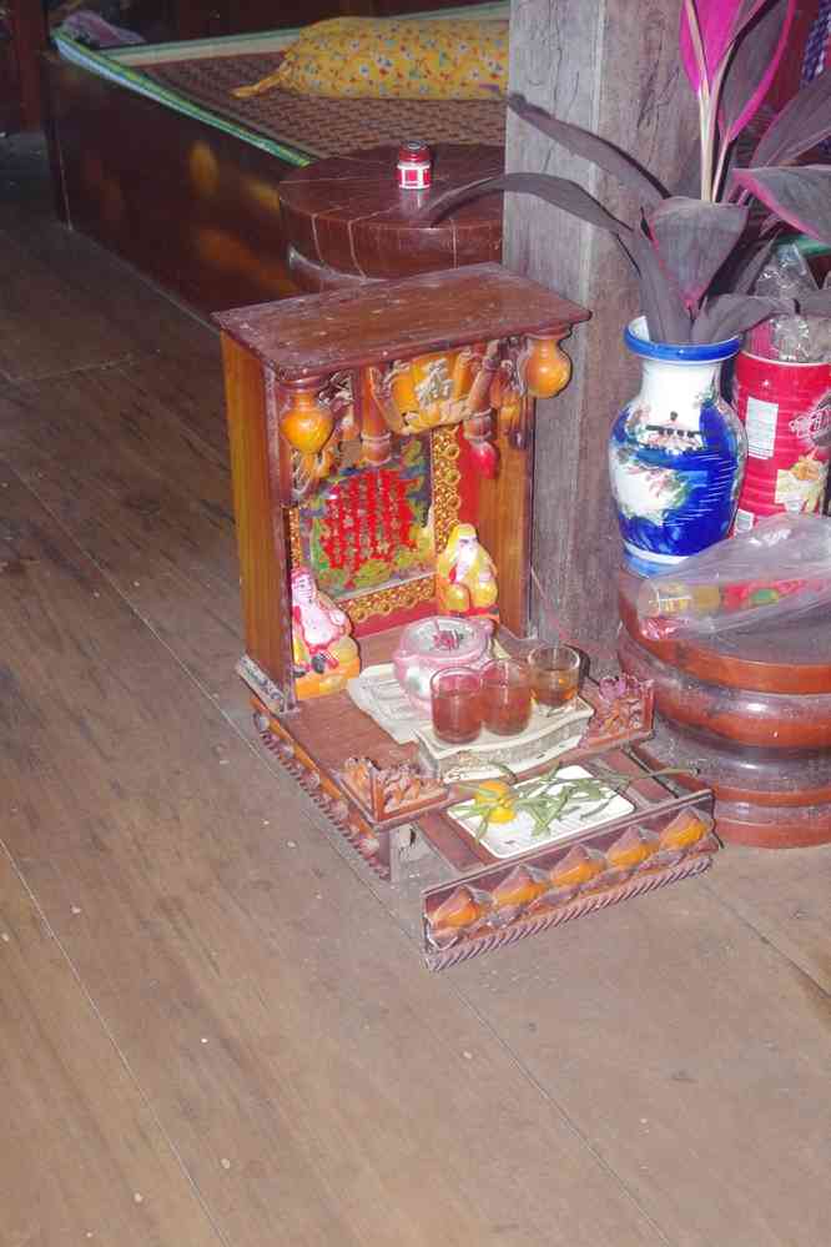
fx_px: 1610
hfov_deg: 28.9
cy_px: 624
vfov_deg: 42.3
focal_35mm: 46
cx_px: 416
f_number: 5.6
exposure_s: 1/80
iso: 3200
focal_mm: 31
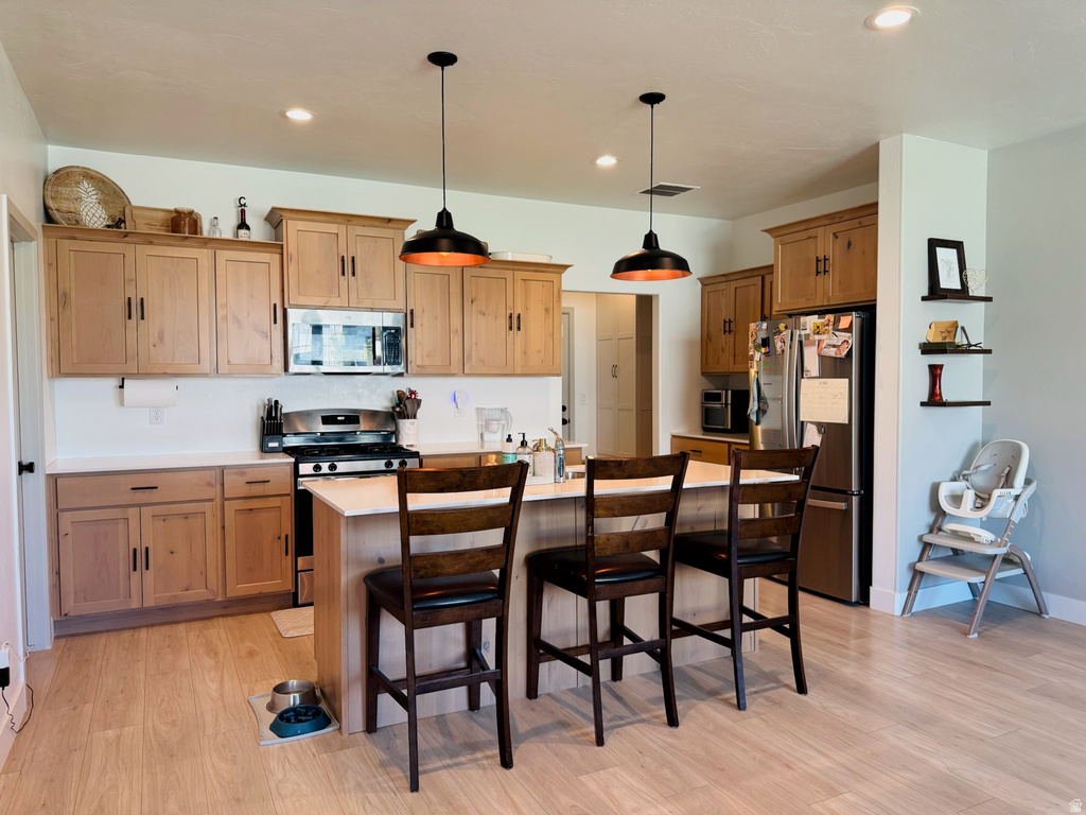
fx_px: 753
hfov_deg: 71.6
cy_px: 408
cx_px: 543
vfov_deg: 56.8
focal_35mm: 24
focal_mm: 6.76
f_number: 1.78
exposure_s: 1/120
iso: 200
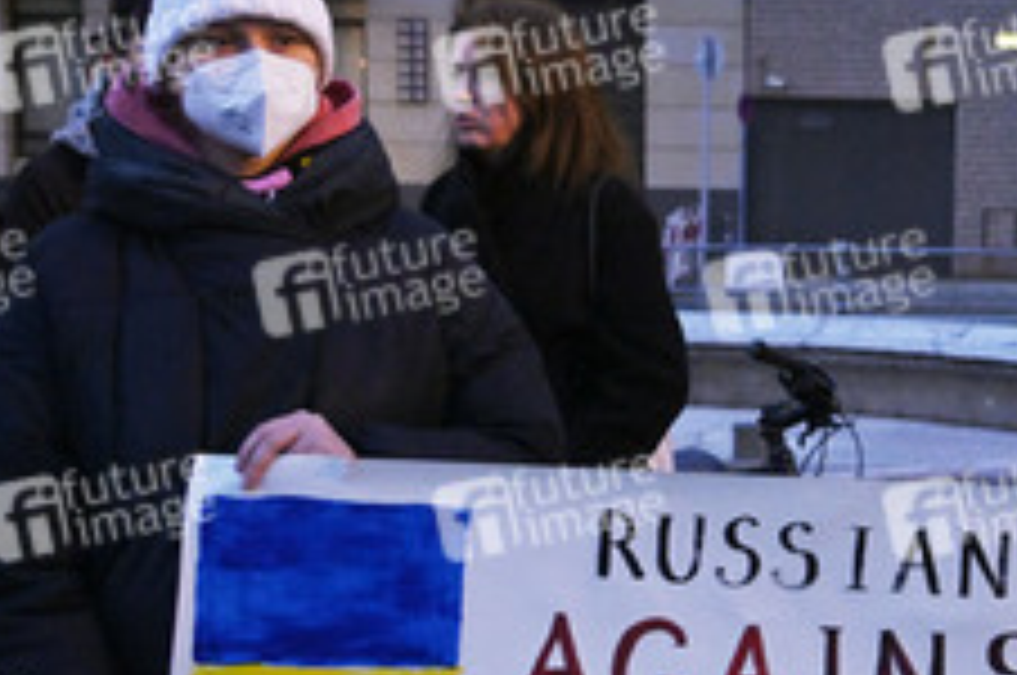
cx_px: 880
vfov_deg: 18.9
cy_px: 396
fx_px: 2031
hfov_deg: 27.3
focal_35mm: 72
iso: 6400
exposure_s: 1/200
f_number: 5
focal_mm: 36
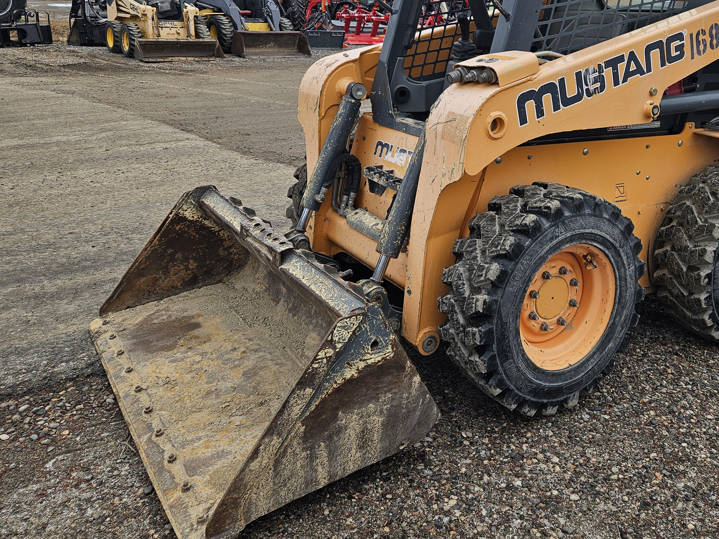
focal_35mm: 34
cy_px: 156
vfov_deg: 40.9
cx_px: 483
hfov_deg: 52.8
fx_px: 706
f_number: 1.8
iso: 32
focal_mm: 5.4
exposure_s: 1/533
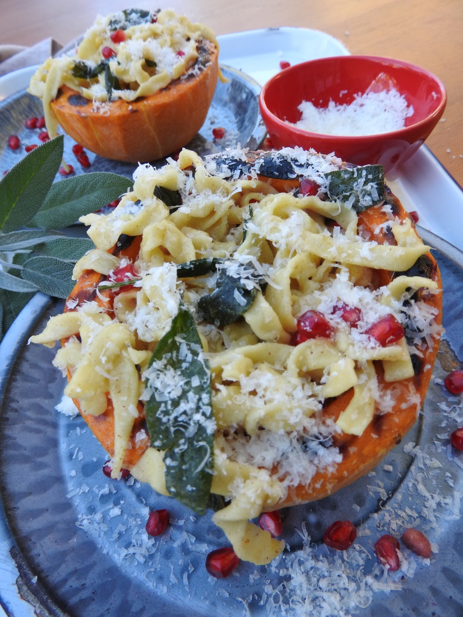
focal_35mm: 24
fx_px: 428
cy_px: 308
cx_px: 232
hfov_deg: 56.8
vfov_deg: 71.6
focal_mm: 4.3
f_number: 3.3
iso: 100
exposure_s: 1/60
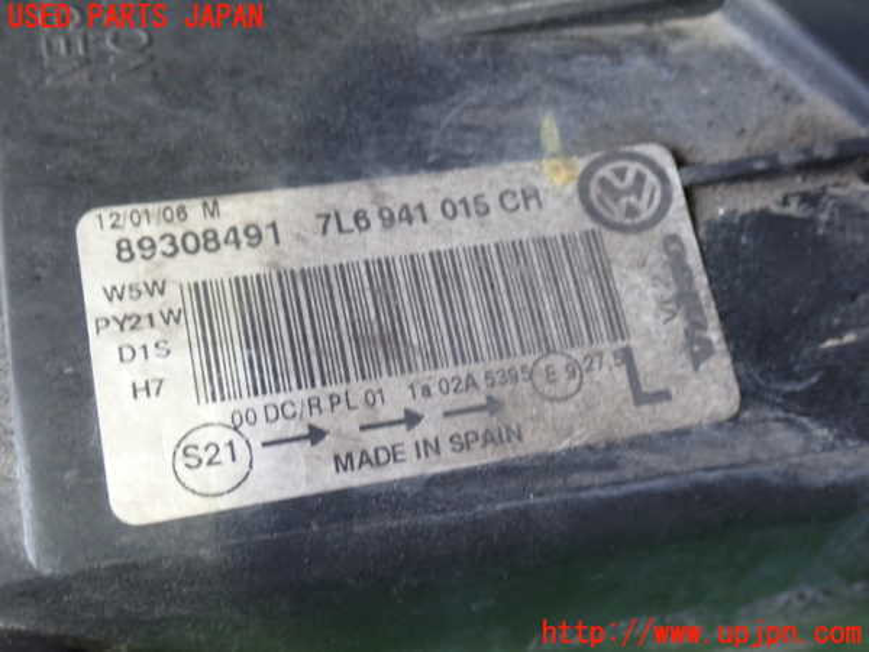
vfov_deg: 32.9
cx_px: 434
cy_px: 326
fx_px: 1105
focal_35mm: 44
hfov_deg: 42.9
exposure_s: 1/20
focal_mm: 7.84
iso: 800
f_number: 2.9
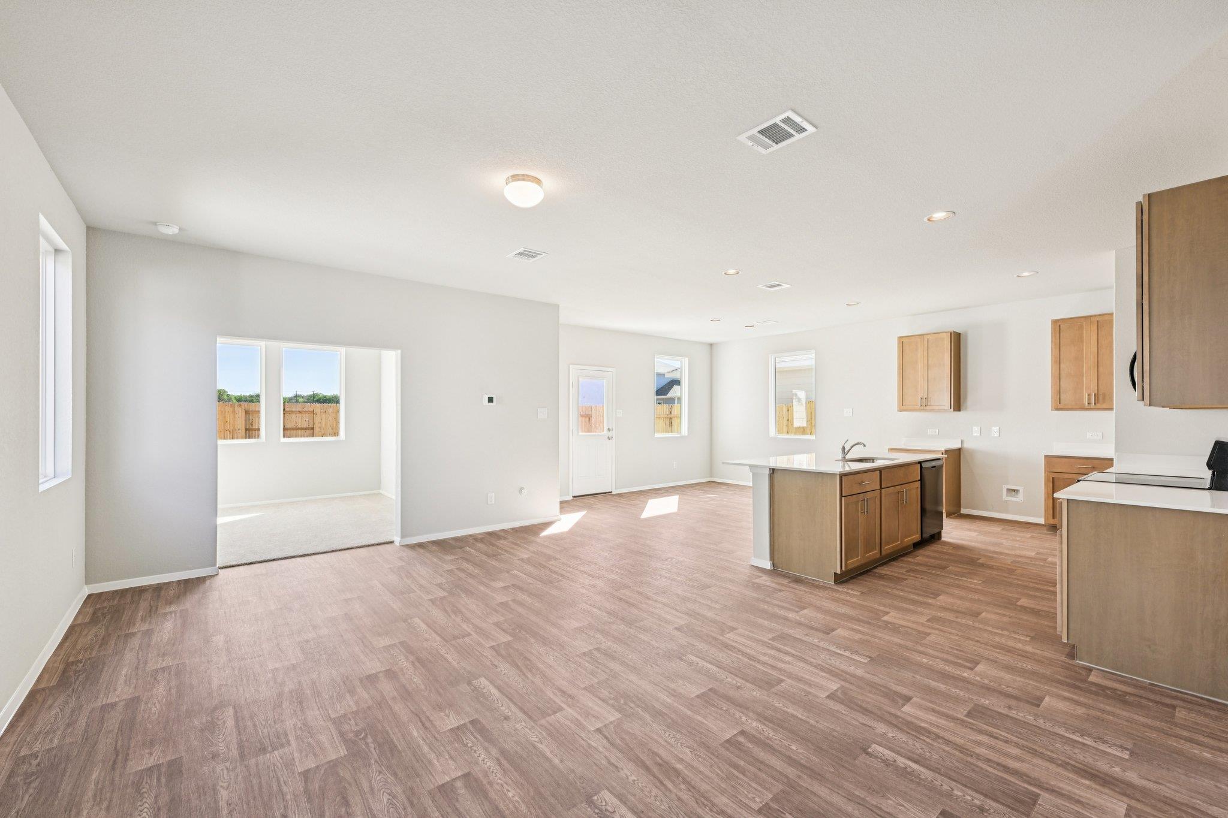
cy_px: 409
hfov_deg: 100.4
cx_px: 614
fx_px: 512
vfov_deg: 77.3
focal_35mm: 15
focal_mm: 15
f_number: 6.7
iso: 100
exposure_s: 1/20
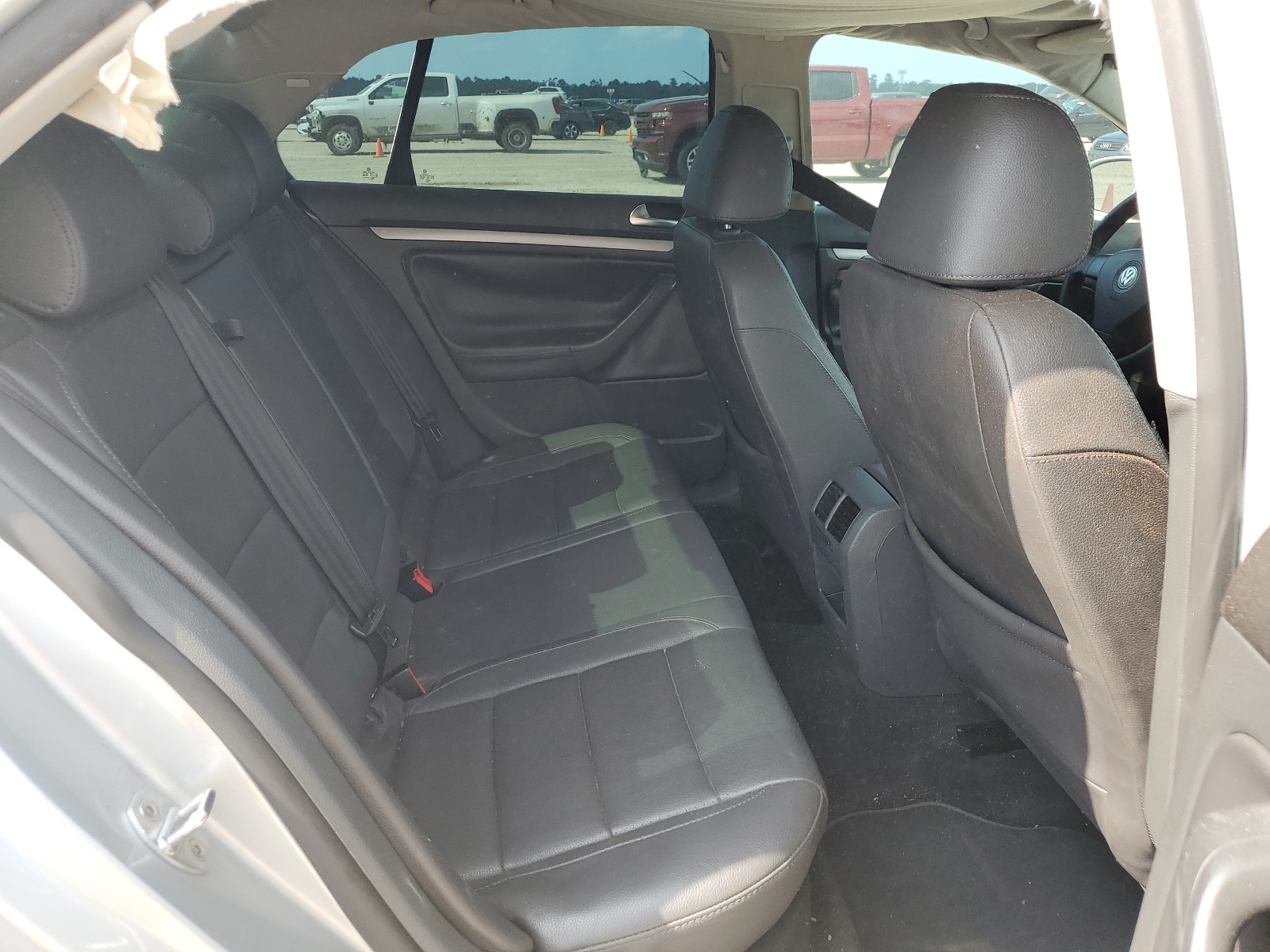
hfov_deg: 67.3
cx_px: 635
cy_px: 476
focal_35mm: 26
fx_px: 954
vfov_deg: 53.1
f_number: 1.5
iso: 50
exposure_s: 1/294
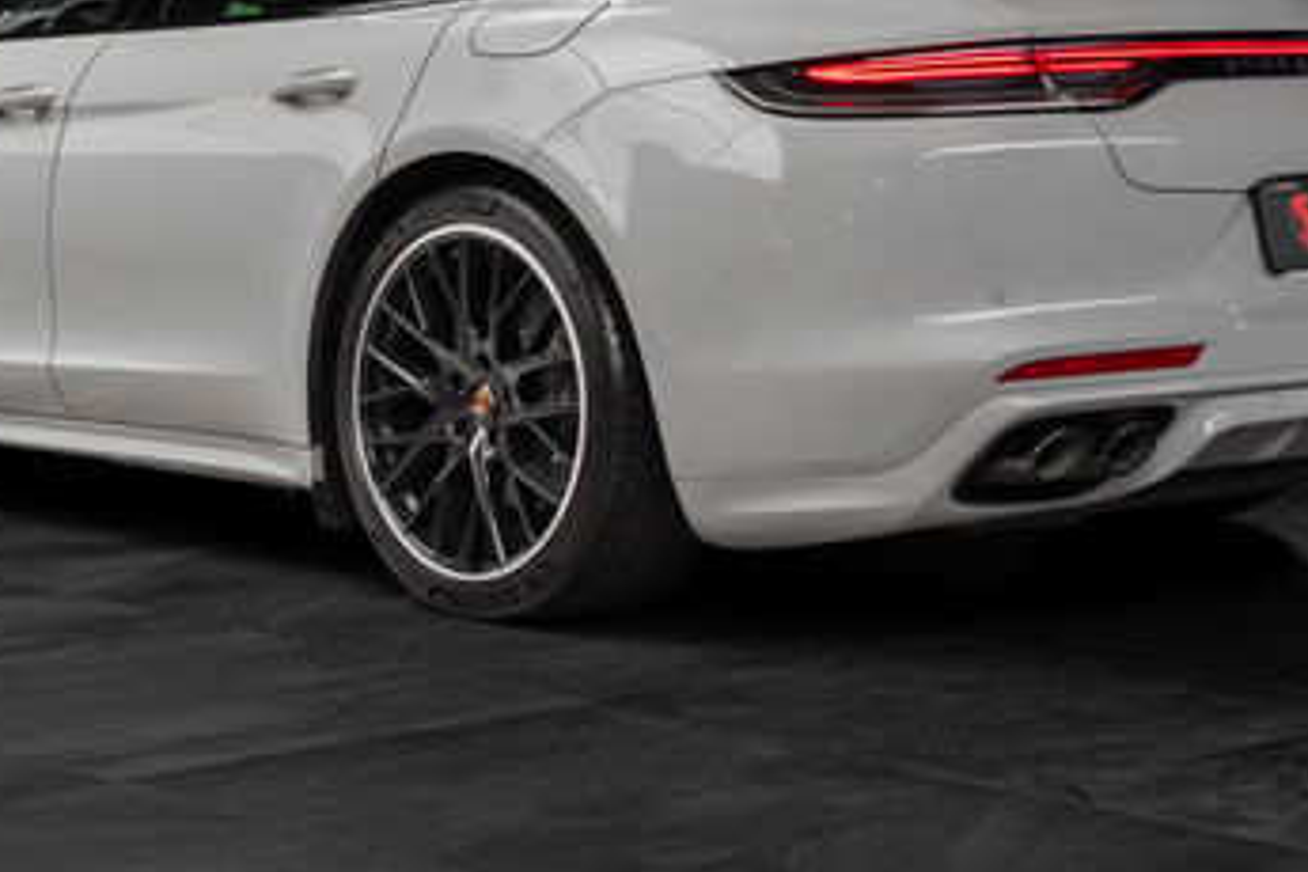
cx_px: 550
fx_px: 3274
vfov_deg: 14.9
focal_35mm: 90
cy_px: 27
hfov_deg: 22.6
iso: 400
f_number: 2.8
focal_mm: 27
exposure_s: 1/125
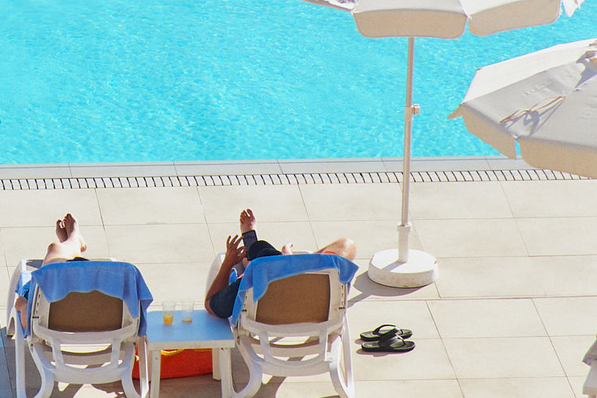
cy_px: -209
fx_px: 5107
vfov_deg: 4.4
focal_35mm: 308
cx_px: -36
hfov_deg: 6.7
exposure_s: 1/400
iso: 100
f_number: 5.6
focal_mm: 55
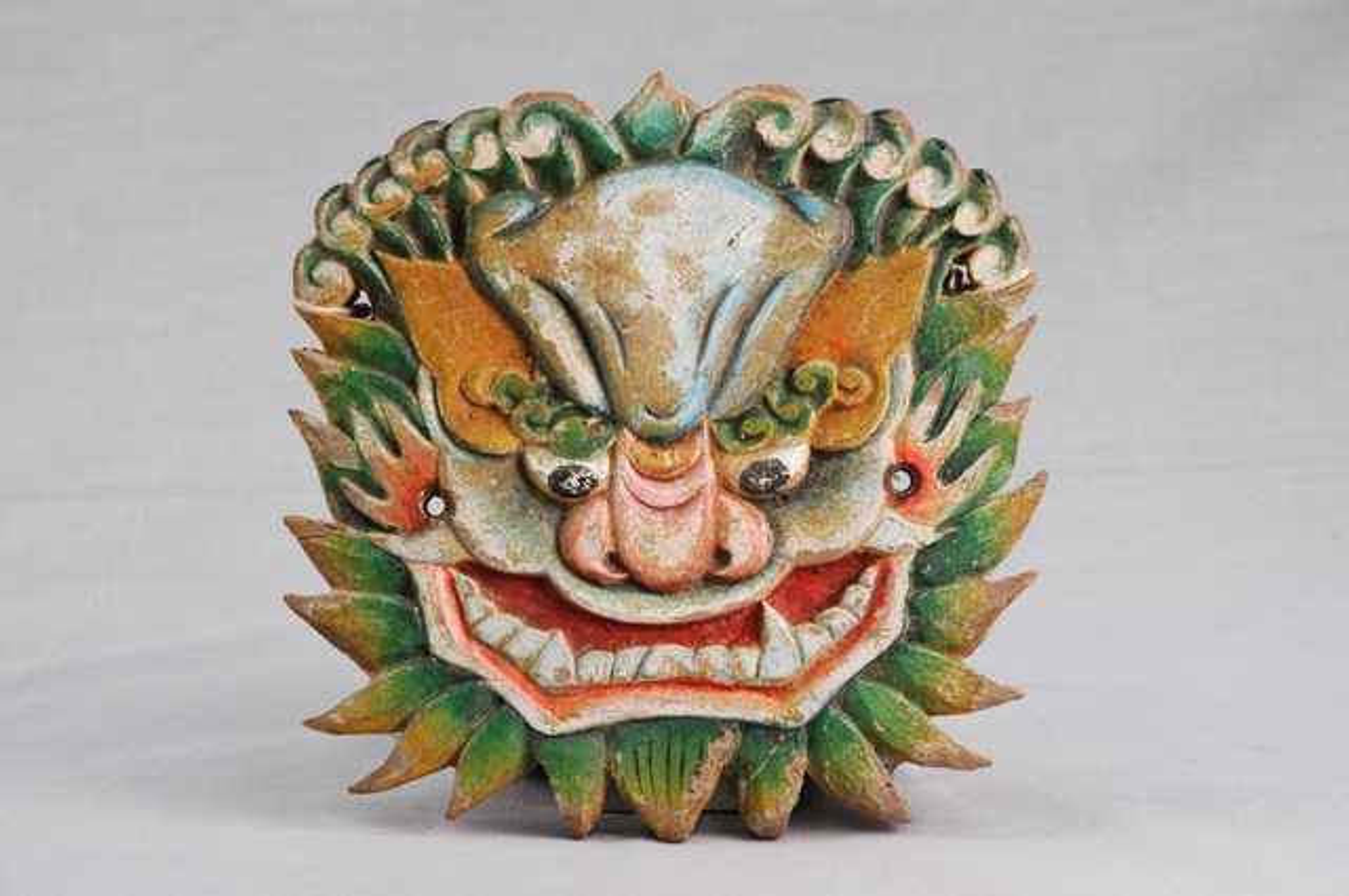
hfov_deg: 19.5
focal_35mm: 105
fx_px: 3930
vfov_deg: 13.0
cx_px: 674
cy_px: 448
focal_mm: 70
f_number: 8
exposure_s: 1/10
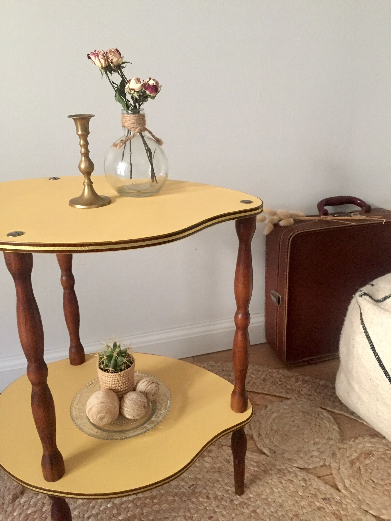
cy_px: 260
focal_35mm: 29
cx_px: 196
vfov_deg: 61.7
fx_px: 437
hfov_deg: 48.2
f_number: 2.2
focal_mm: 4.15
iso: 320
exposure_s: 1/17
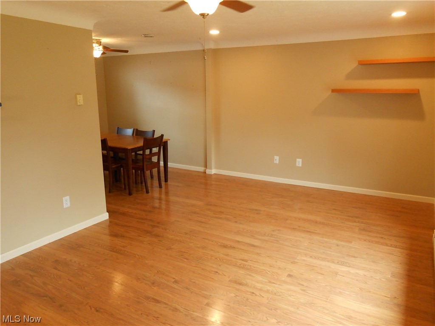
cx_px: 218
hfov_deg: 67.3
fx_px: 327
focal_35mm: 26
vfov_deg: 53.1
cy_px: 163
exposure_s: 1/30
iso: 250
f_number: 3.5
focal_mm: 4.6
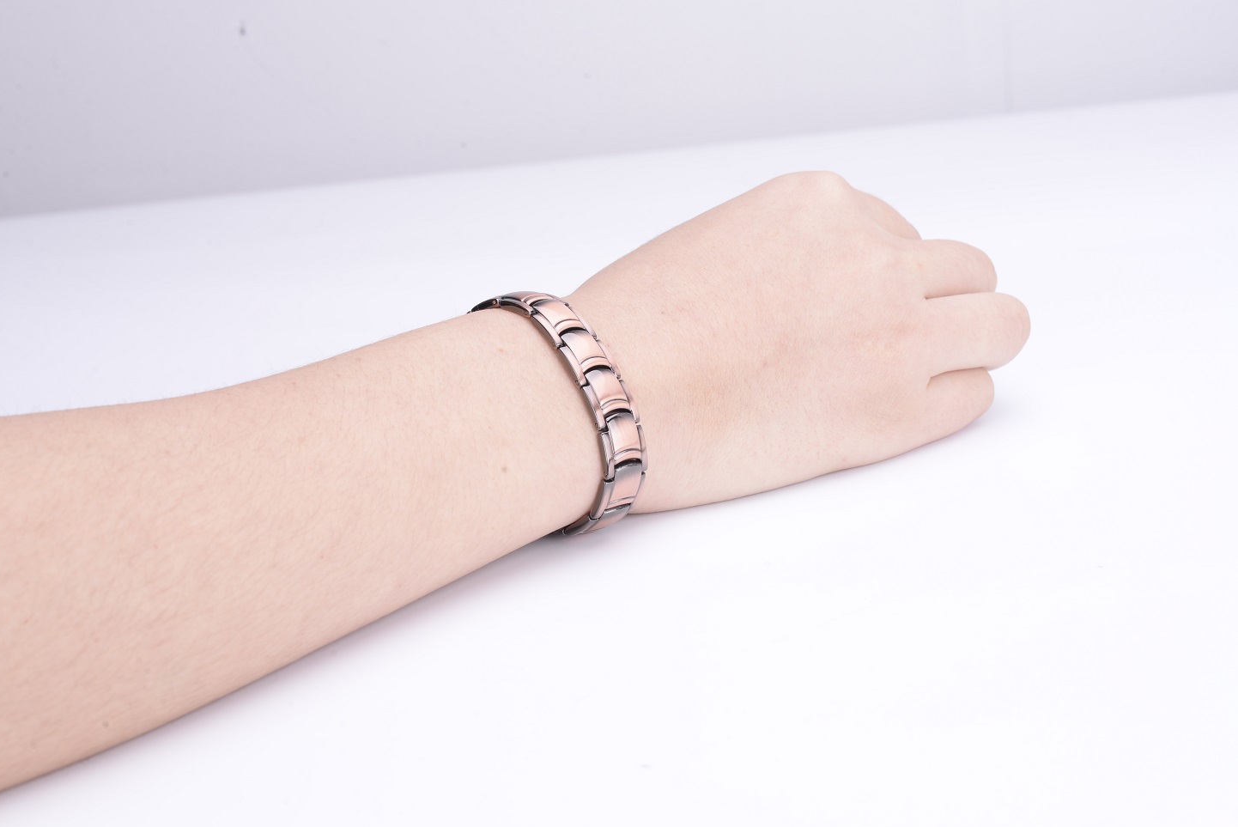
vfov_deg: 26.0
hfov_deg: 38.2
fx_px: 1789
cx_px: 595
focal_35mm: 52
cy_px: 429
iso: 100
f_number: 14
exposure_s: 1/100
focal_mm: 50
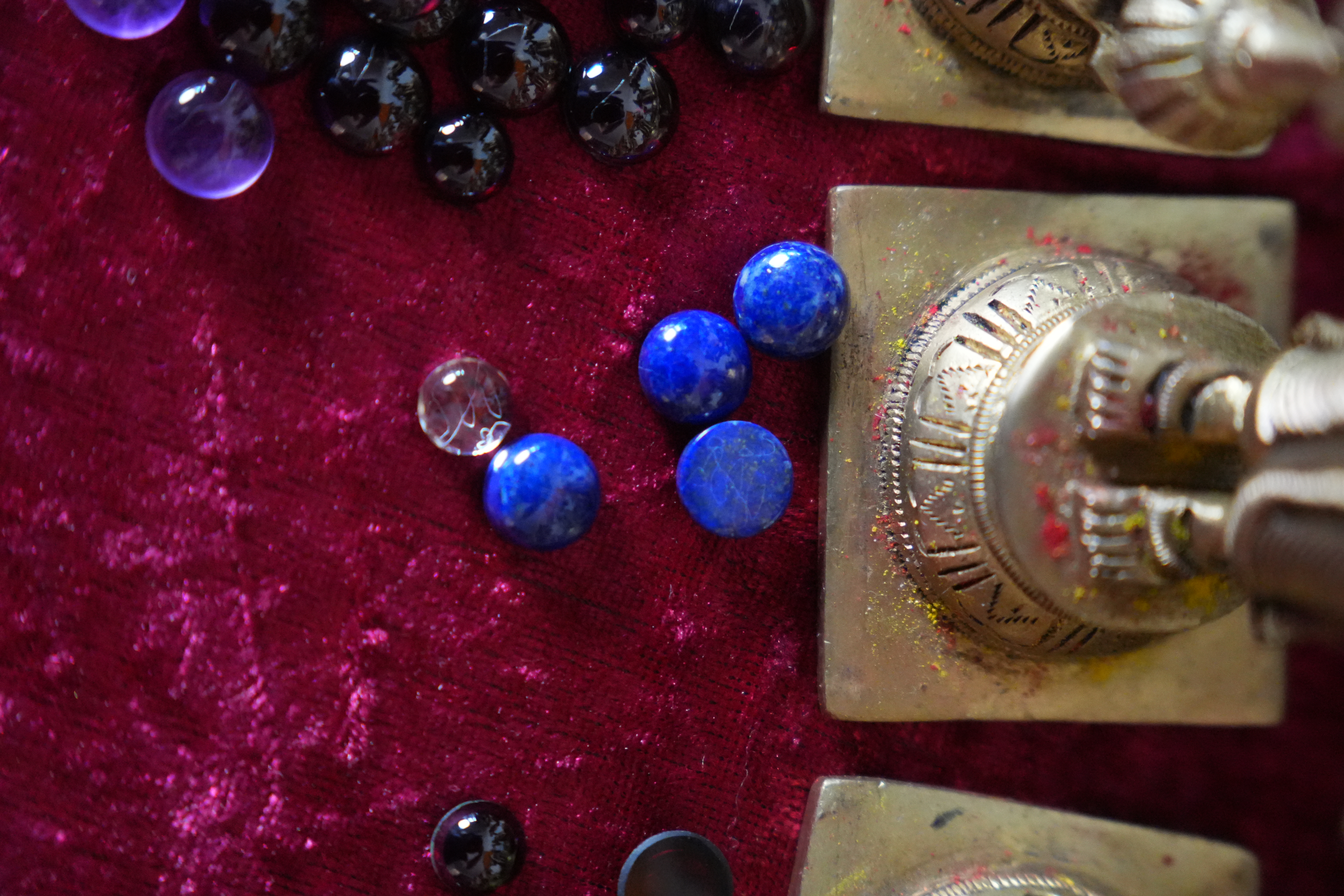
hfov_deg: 27.0
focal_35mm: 75
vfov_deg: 18.2
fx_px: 2800
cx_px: 672
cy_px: 448
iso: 6400
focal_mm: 50
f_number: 2.8
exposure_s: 1/100
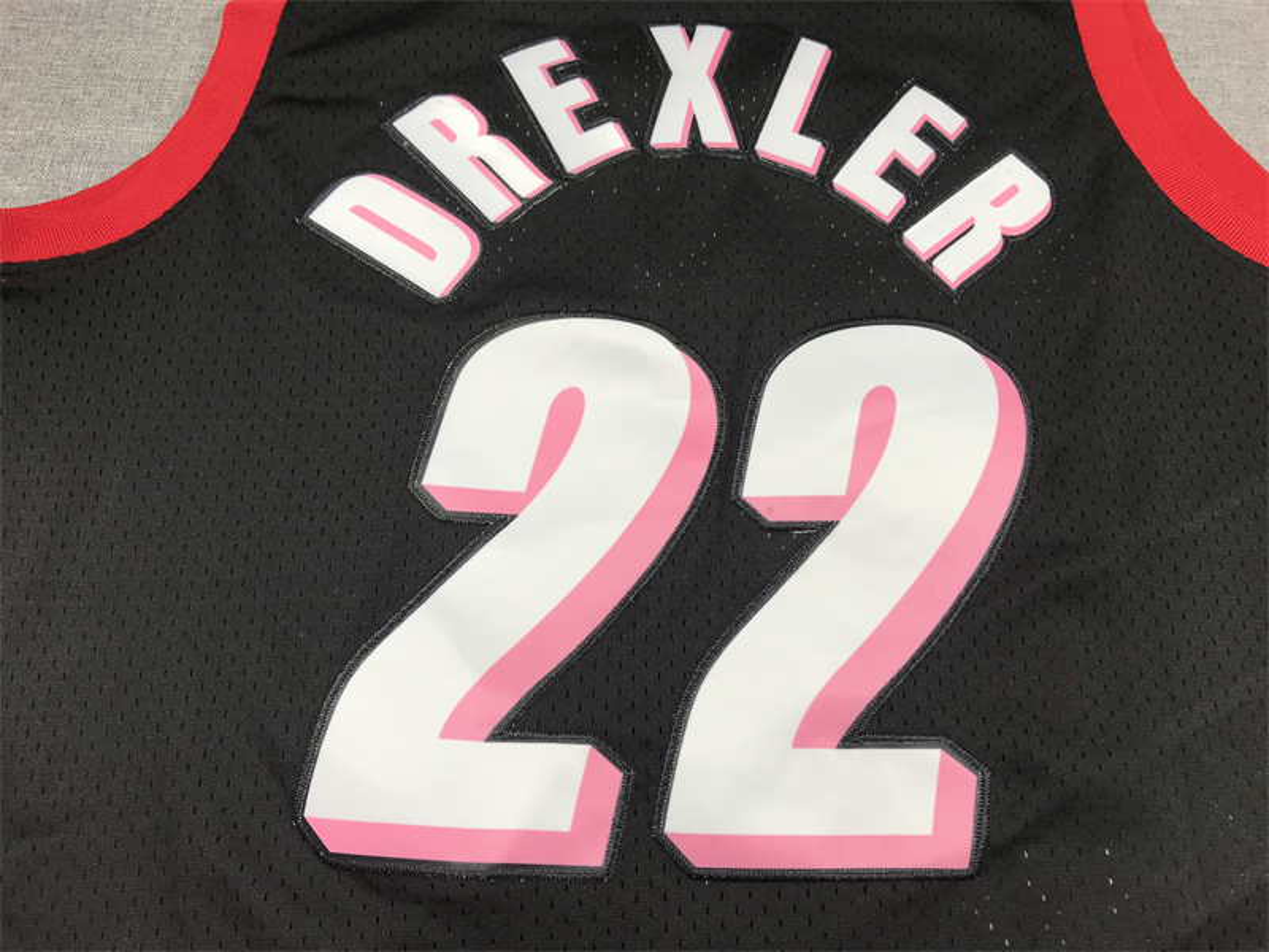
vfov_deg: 49.7
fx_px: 1026
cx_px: 634
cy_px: 476
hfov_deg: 63.4
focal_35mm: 28
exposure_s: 1/100
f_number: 1.8
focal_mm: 3.99
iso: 25
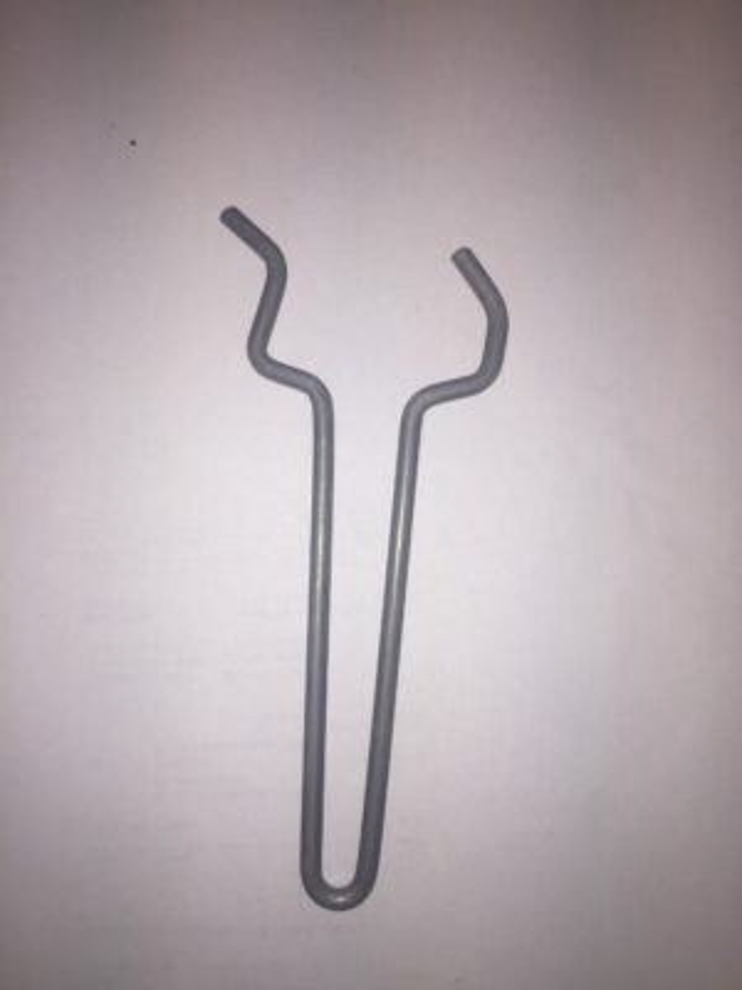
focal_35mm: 29
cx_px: 371
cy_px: 495
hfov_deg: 48.2
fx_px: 829
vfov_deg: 61.7
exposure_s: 1/329
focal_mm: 4.15
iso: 32
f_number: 2.2
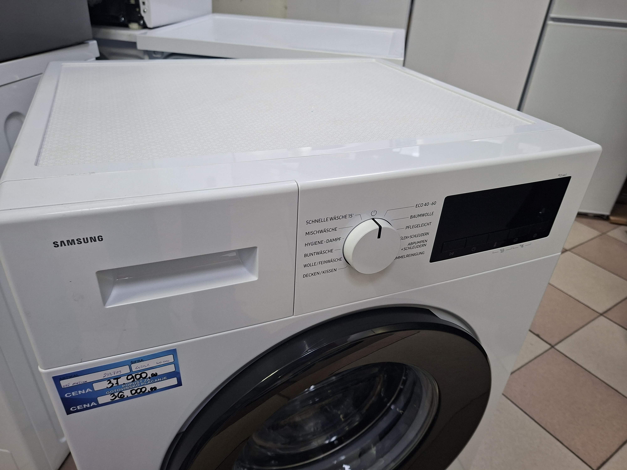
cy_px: 235
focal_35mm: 23
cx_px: 314
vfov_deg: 58.9
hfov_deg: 73.9
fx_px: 417
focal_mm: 5.54
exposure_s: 1/50
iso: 200
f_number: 1.8
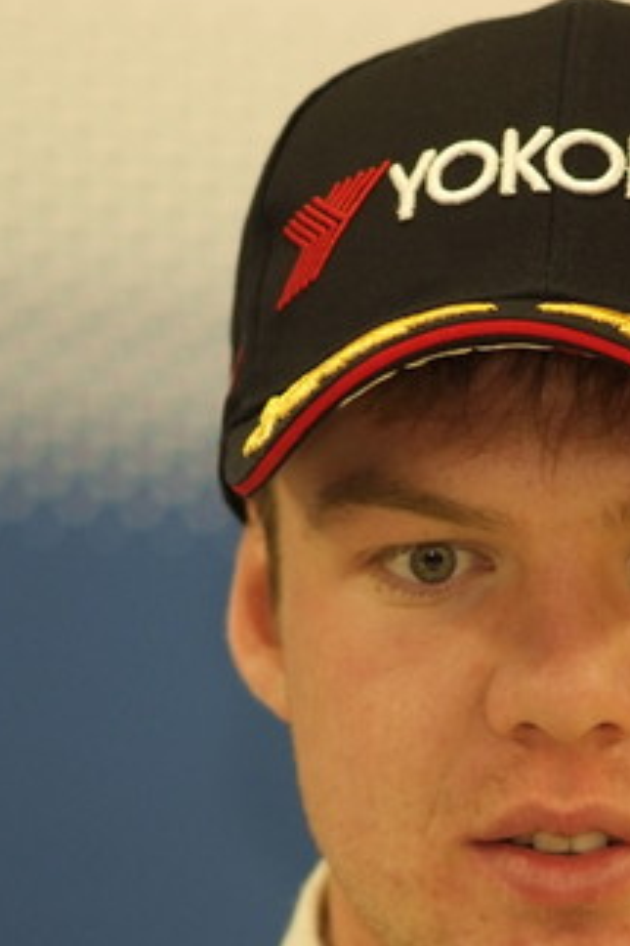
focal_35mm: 602
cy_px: 691
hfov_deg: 2.3
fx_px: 15818
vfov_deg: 3.4
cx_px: 554
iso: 800
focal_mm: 180
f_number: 2.8
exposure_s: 1/125
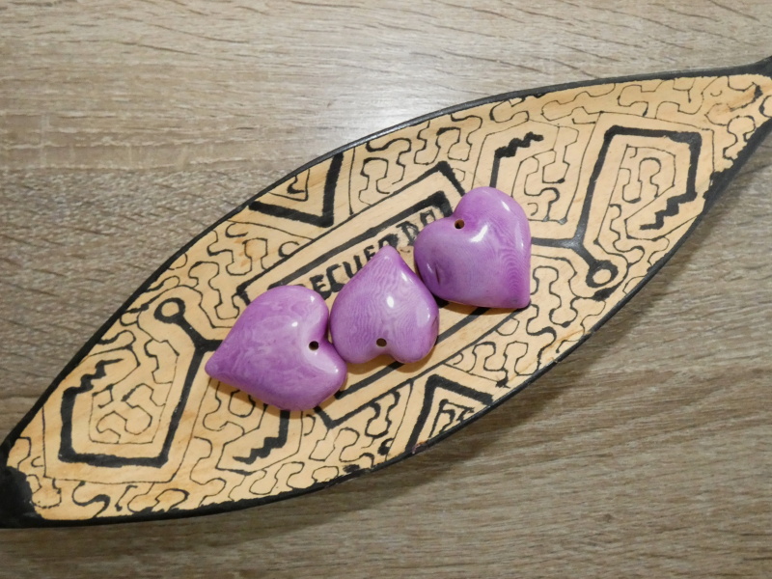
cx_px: 386
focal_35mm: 20
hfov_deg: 81.7
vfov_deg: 66.0
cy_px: 290
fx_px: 446
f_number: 2.8
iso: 800
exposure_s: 1/60
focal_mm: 3.6
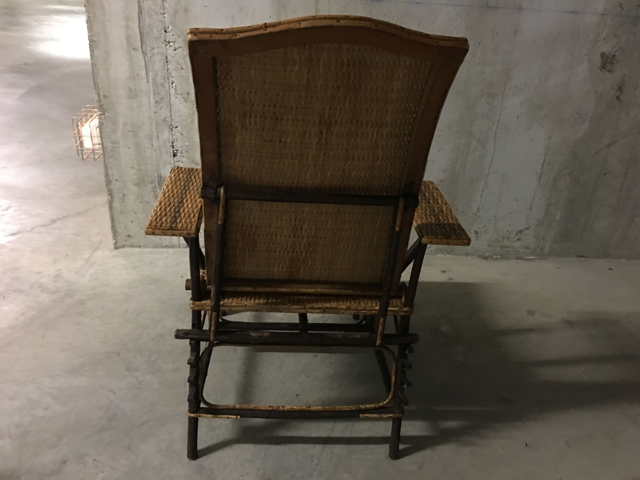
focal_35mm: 29
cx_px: 320
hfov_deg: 61.7
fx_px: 536
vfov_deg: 48.2
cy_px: 240
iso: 125
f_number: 2.2
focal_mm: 4.15
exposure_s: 1/4
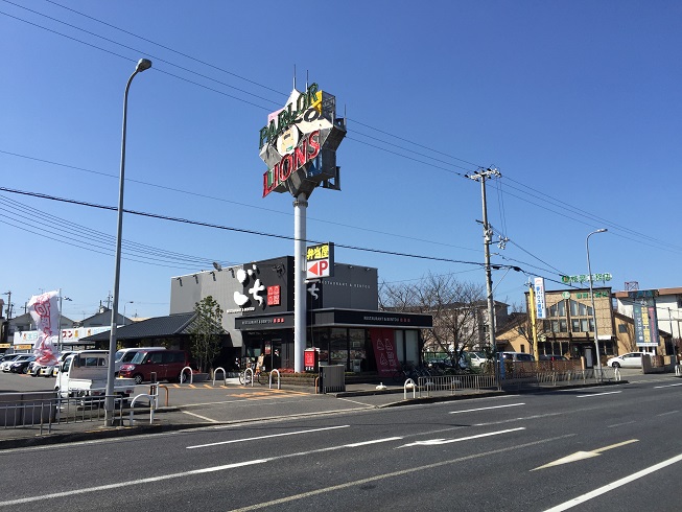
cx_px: 341
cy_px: 256
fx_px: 571
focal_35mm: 29
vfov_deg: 48.2
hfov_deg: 61.7
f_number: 2.2
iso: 32
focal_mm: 4.15
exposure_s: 1/2083
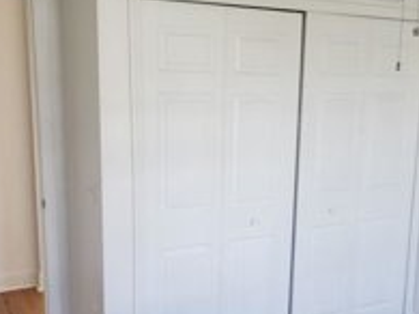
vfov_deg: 30.0
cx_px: 305
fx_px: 581
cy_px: 206
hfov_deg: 38.8
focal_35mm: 48
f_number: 2.4
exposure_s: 1/31
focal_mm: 4.3
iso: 80
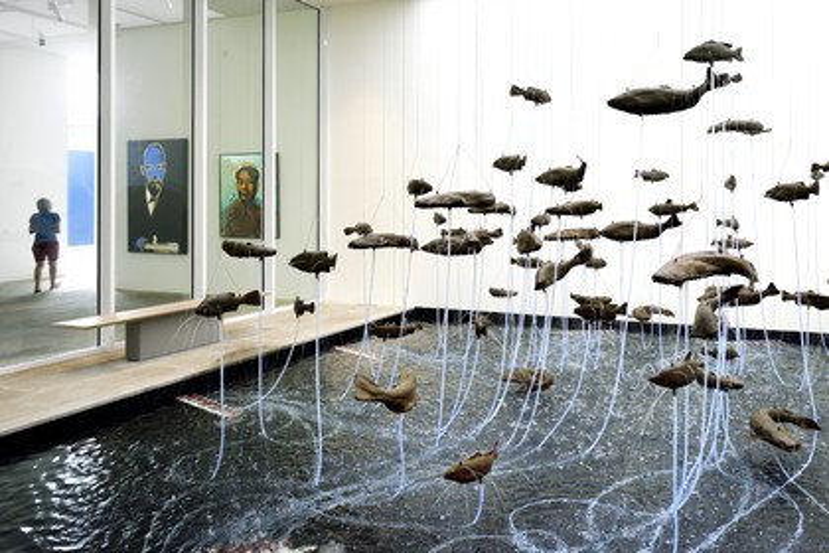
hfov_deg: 78.6
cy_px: 276
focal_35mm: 22
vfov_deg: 57.2
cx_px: 414
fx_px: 507
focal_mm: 22
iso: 800
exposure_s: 1/30
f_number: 9
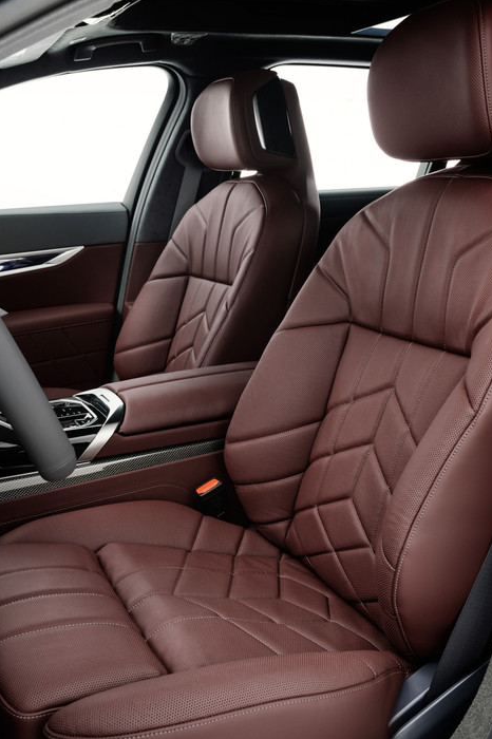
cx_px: 245
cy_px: 386
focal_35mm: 40
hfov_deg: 33.4
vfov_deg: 48.5
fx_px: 821
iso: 400
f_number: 9
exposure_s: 1/60
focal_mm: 35
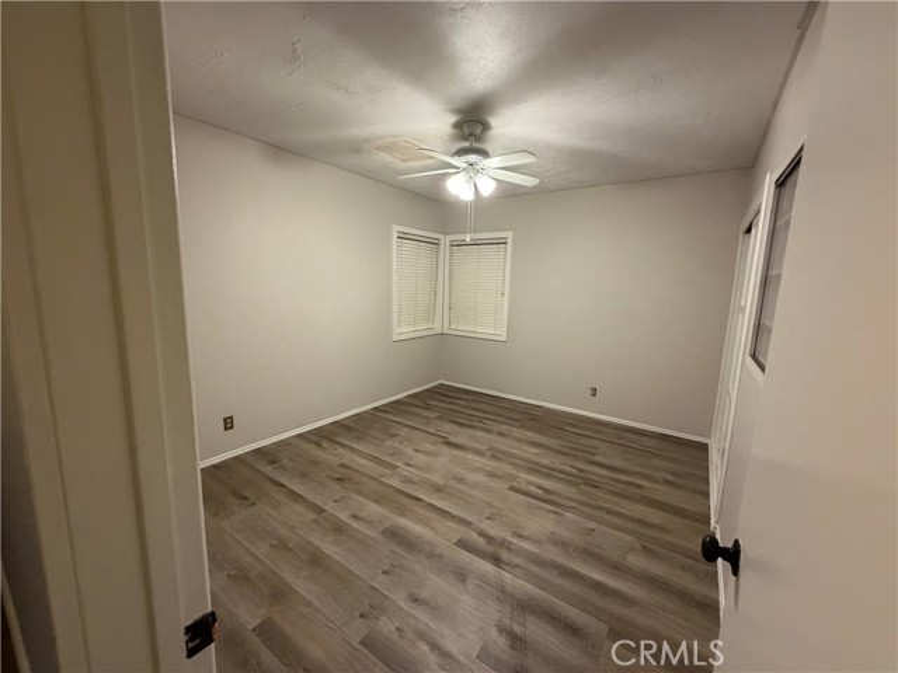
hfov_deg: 102.1
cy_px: 336
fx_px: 363
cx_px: 449
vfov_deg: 85.7
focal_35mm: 14
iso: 500
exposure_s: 1/60
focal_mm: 2.22
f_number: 2.2
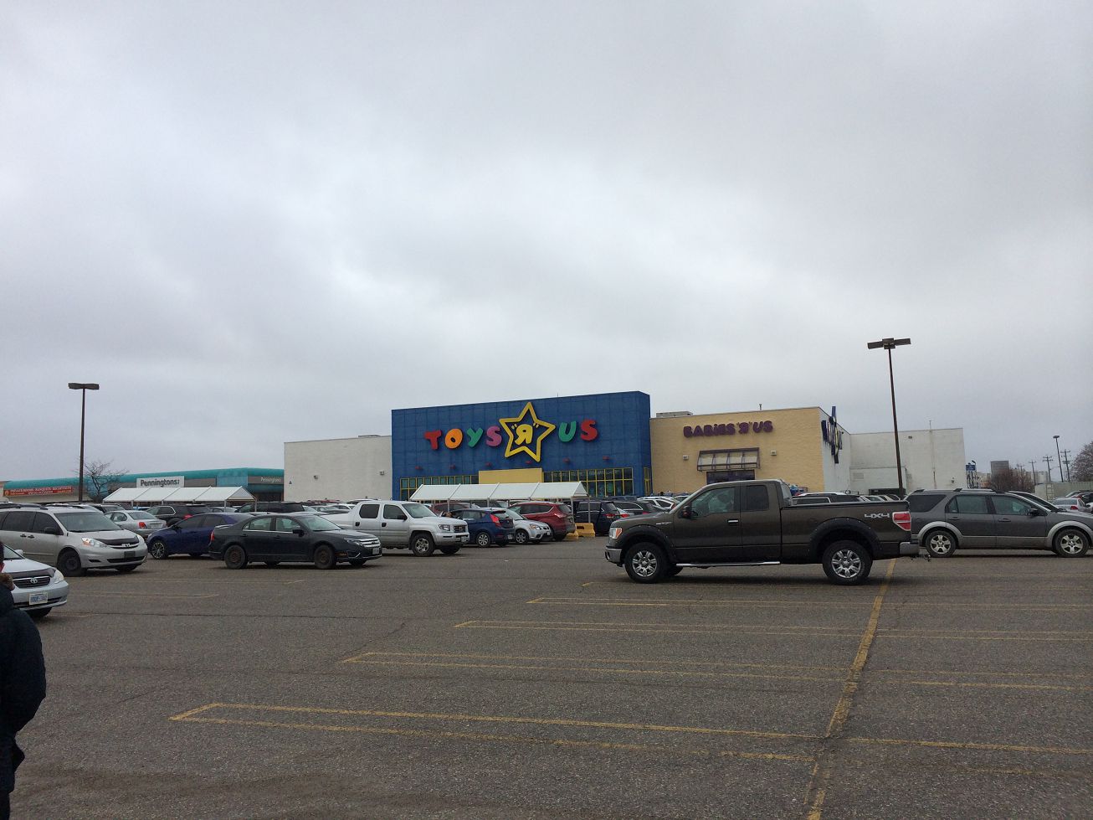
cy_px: 410
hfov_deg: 60.0
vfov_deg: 46.8
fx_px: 947
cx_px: 546
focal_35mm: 30
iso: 32
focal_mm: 4.12
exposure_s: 1/1026
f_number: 2.2
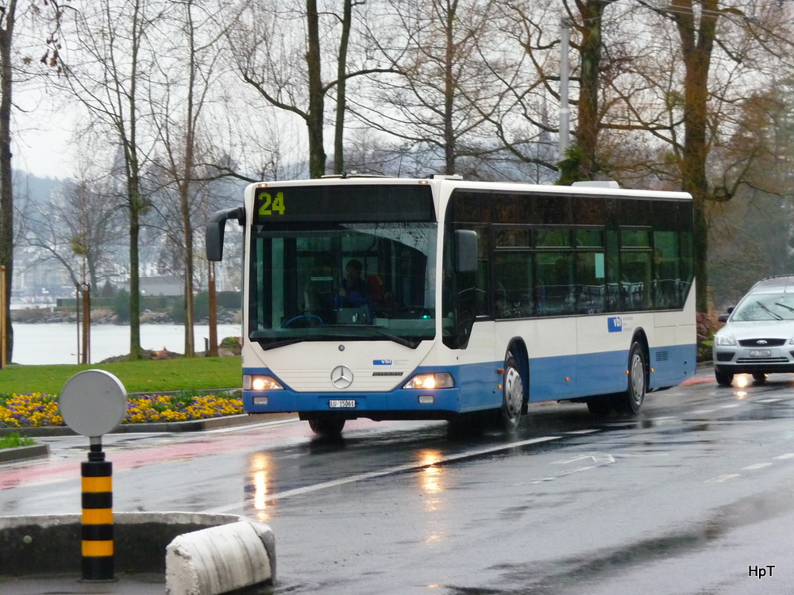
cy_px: 298
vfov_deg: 6.5
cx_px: 397
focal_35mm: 228
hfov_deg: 8.7
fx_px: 5230
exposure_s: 1/80
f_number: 4.9
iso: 400
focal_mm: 39.2
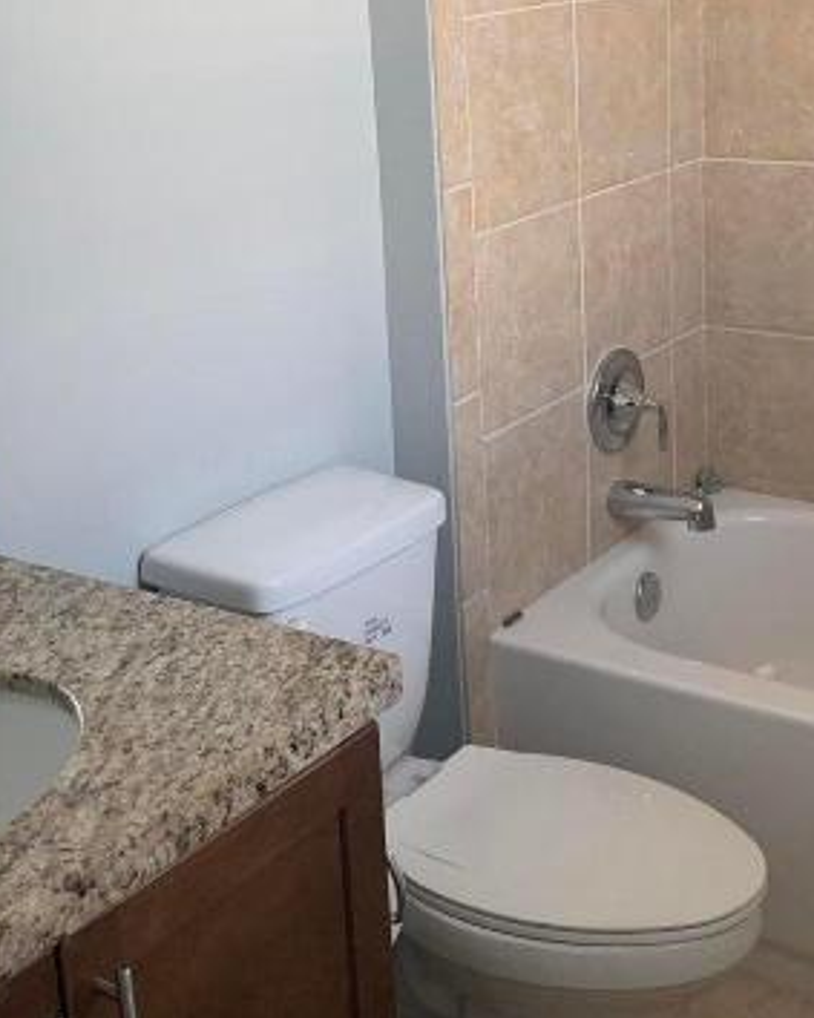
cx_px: 426
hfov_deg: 27.6
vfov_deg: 33.8
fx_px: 1657
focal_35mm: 55
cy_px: 313
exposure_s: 1/60
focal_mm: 4.25
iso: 100
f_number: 1.8
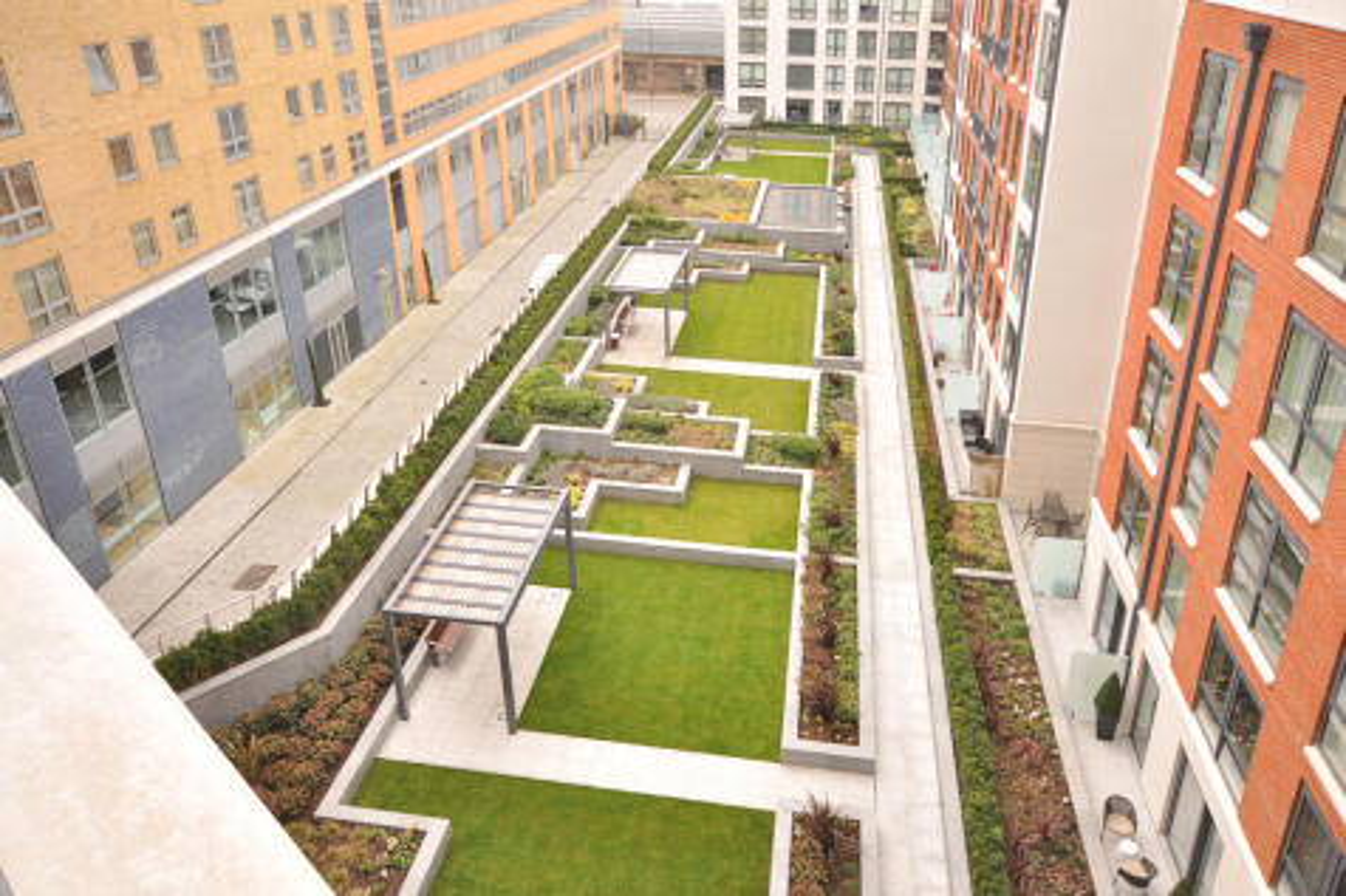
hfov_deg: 73.8
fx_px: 897
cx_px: 673
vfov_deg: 53.1
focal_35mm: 24
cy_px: 448
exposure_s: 1/80
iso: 320
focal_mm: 16
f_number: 5
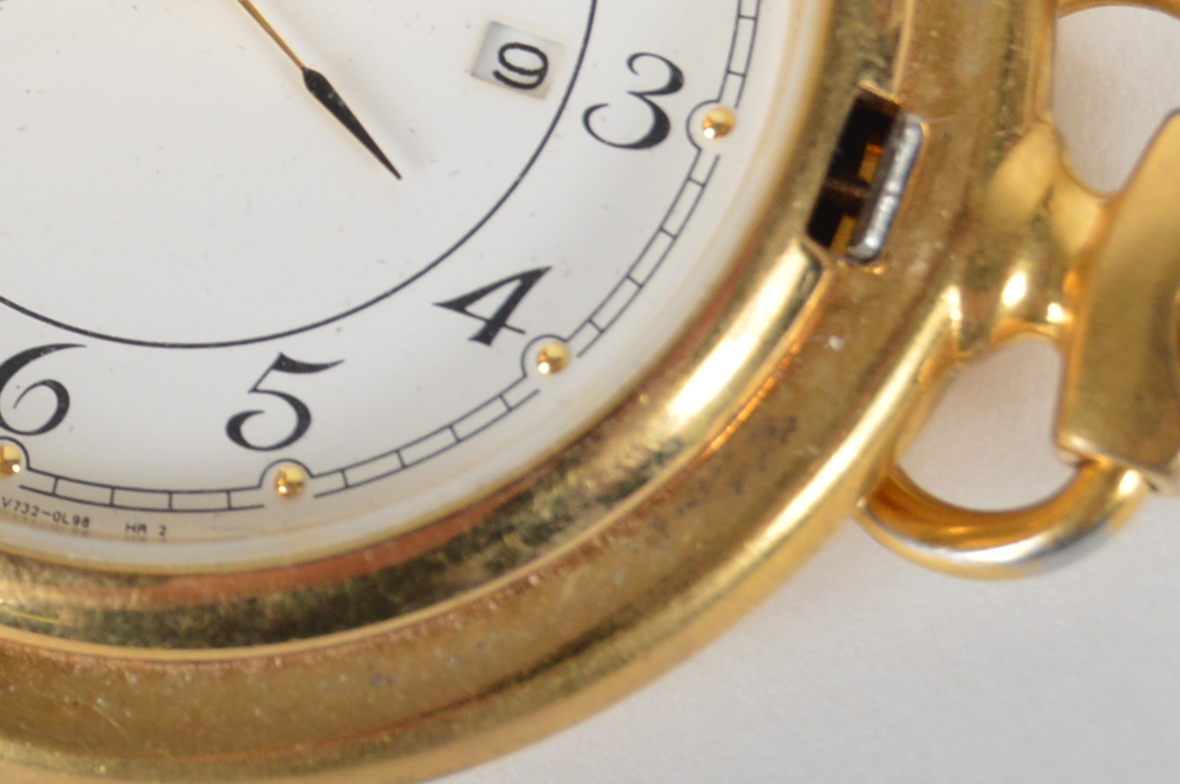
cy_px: -282
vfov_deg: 5.6
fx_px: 7906
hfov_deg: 8.5
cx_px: -34
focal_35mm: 241
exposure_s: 1/160
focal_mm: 55
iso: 400
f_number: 9
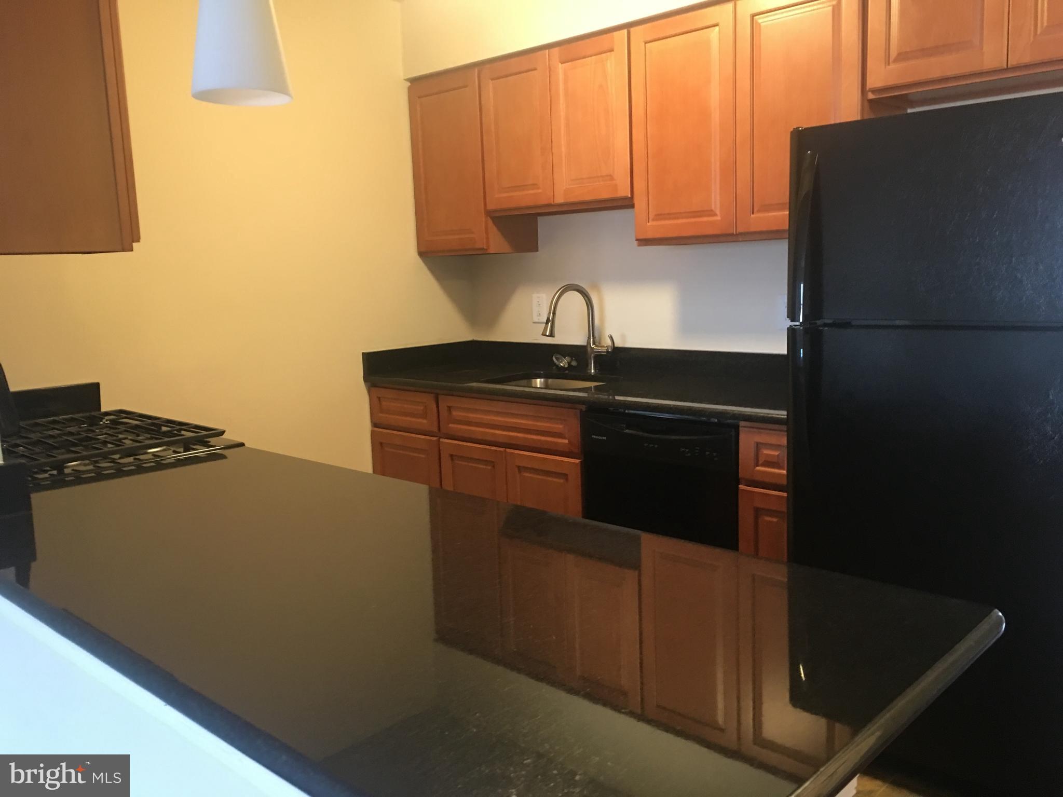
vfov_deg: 48.2
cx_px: 532
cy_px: 398
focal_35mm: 29
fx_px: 891
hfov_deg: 61.7
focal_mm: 4.15
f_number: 2.2
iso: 100
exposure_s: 1/8
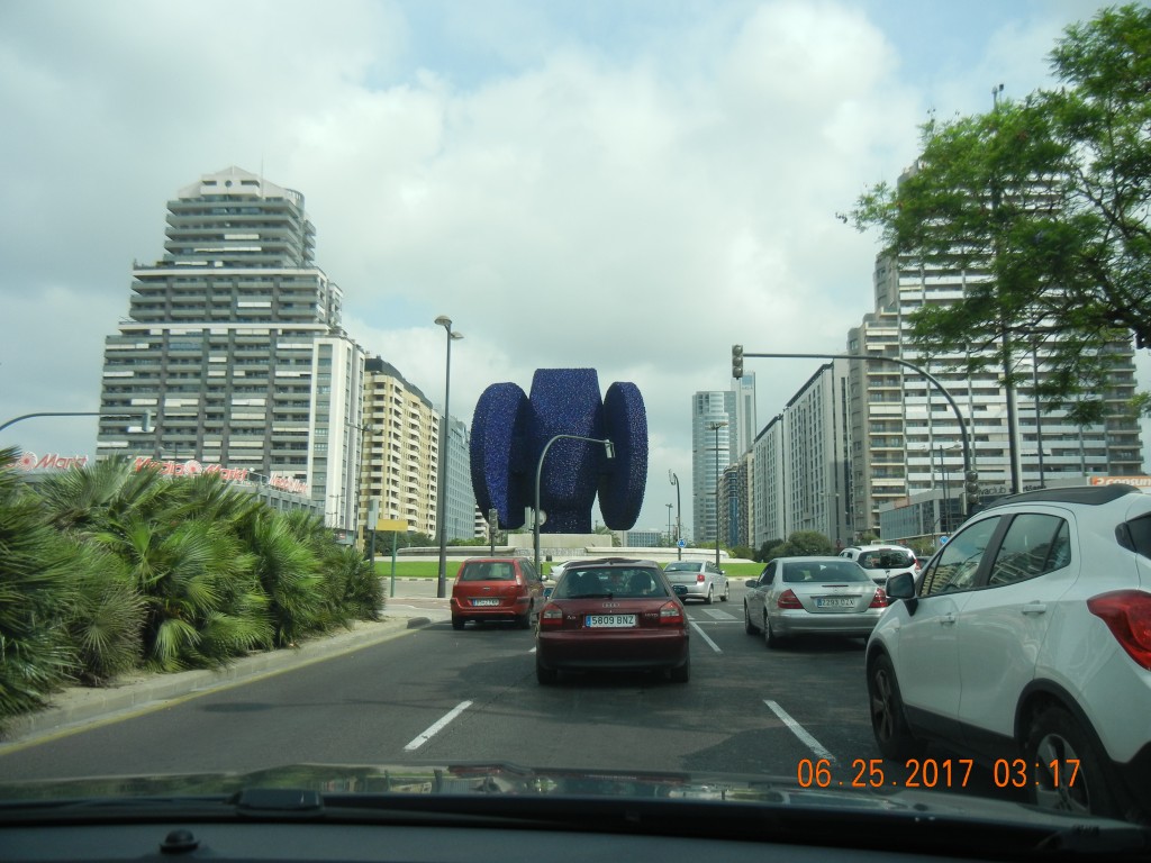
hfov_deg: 60.0
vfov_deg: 46.8
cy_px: 432
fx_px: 998
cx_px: 576
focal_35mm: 30
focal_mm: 5.4
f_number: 7
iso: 160
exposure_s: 1/291
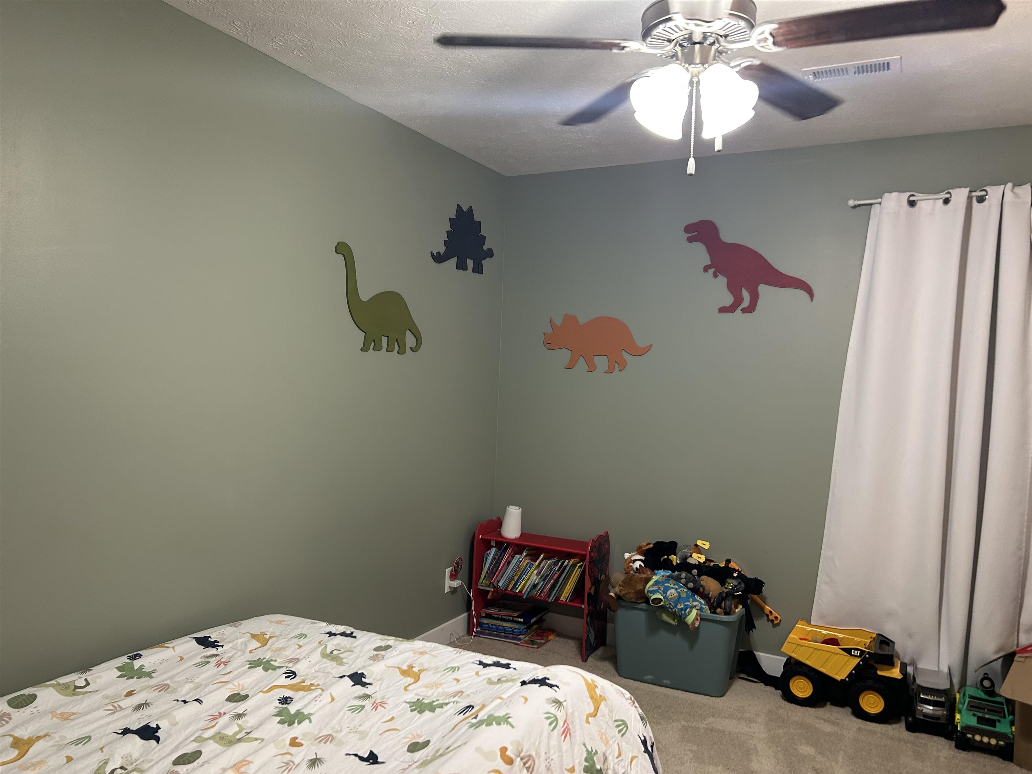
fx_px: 775
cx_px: 516
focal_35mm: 26
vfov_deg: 53.1
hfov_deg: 67.3
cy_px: 387
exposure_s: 1/60
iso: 100
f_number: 1.5
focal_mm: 5.7
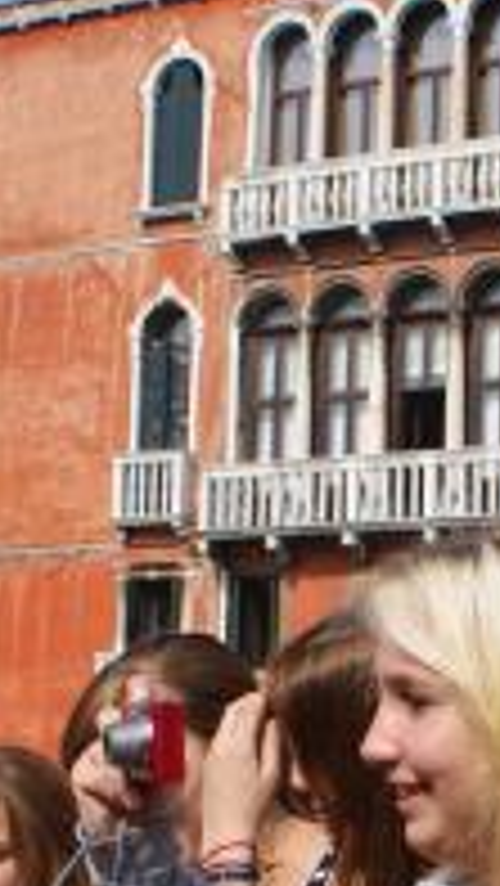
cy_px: 758
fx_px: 2095
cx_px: 518
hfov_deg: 13.4
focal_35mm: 89
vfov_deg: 23.4
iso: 100
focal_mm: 18
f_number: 10
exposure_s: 1/250
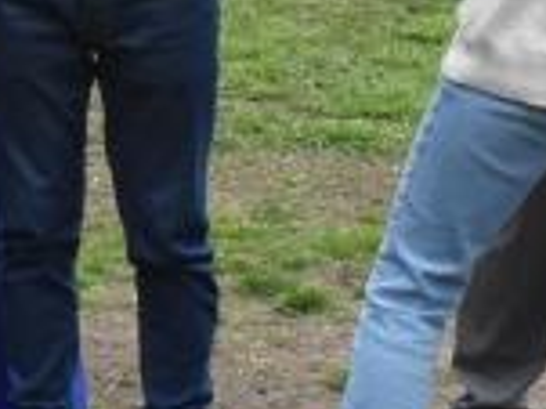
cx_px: -166
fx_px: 3389
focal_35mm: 215
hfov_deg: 9.1
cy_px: -215
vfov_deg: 6.8
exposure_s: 1/400
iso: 2000
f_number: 10
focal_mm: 22
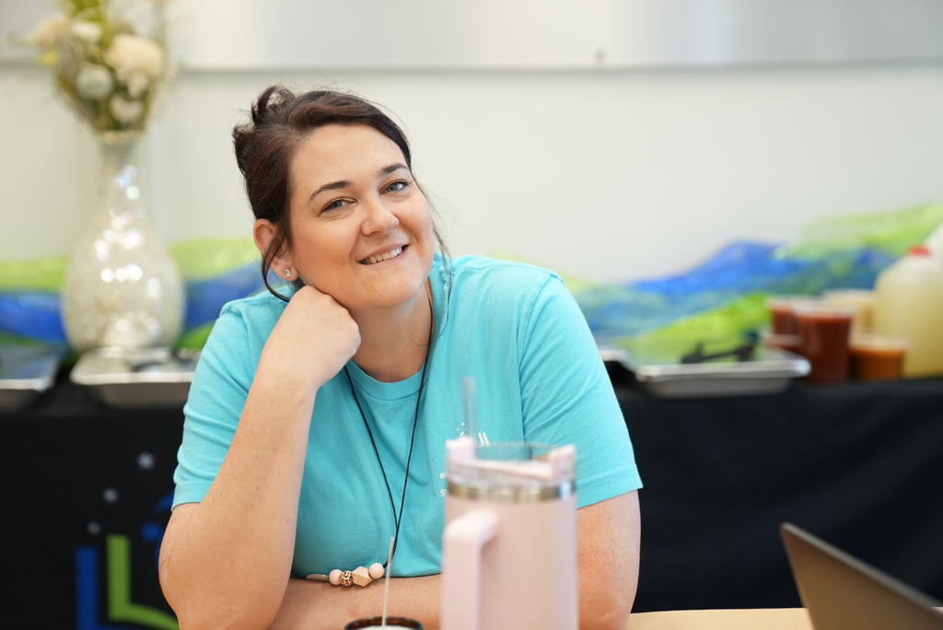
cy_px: 315
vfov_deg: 19.5
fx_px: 1835
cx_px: 472
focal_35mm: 70
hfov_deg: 28.8
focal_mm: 70
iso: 500
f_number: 2.8
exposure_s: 1/125
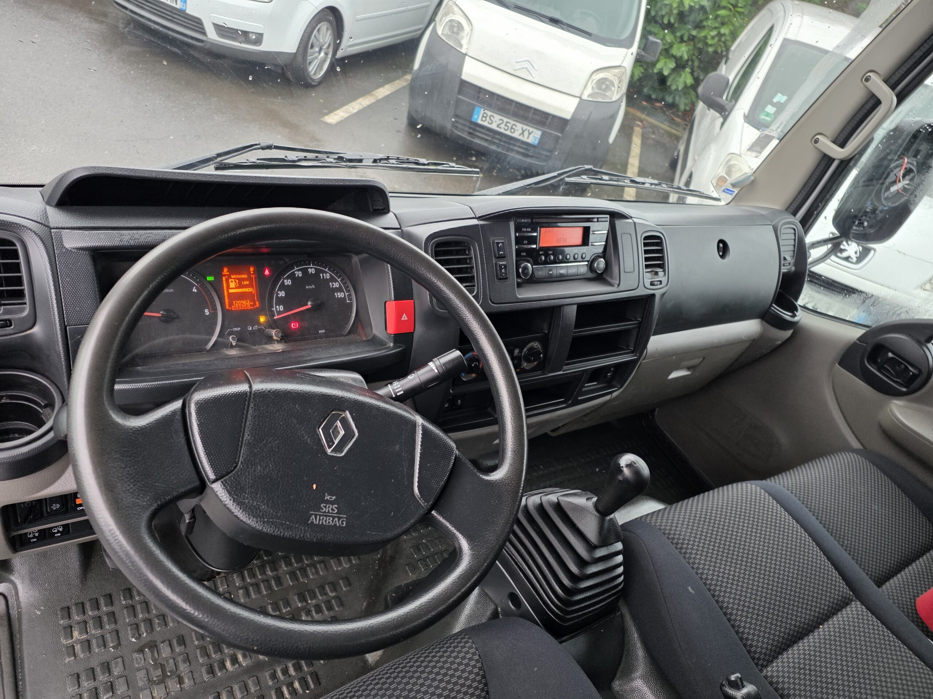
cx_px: 466
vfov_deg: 58.9
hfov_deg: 73.9
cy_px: 350
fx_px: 620
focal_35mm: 23
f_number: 1.7
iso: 200
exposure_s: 1/100
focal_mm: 6.25
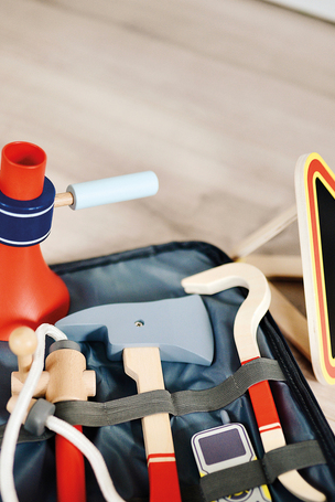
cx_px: 130
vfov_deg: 39.0
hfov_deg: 27.0
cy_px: 344
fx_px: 697
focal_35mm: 50
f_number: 1.4
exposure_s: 1/500
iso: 500
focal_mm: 35
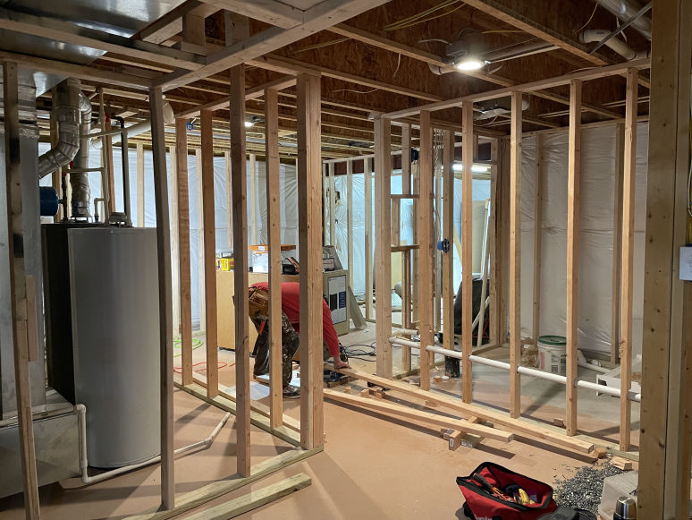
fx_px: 520
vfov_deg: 53.1
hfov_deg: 67.3
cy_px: 260
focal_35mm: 26
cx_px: 346
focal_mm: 4.2
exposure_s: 1/60
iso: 400
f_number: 1.6
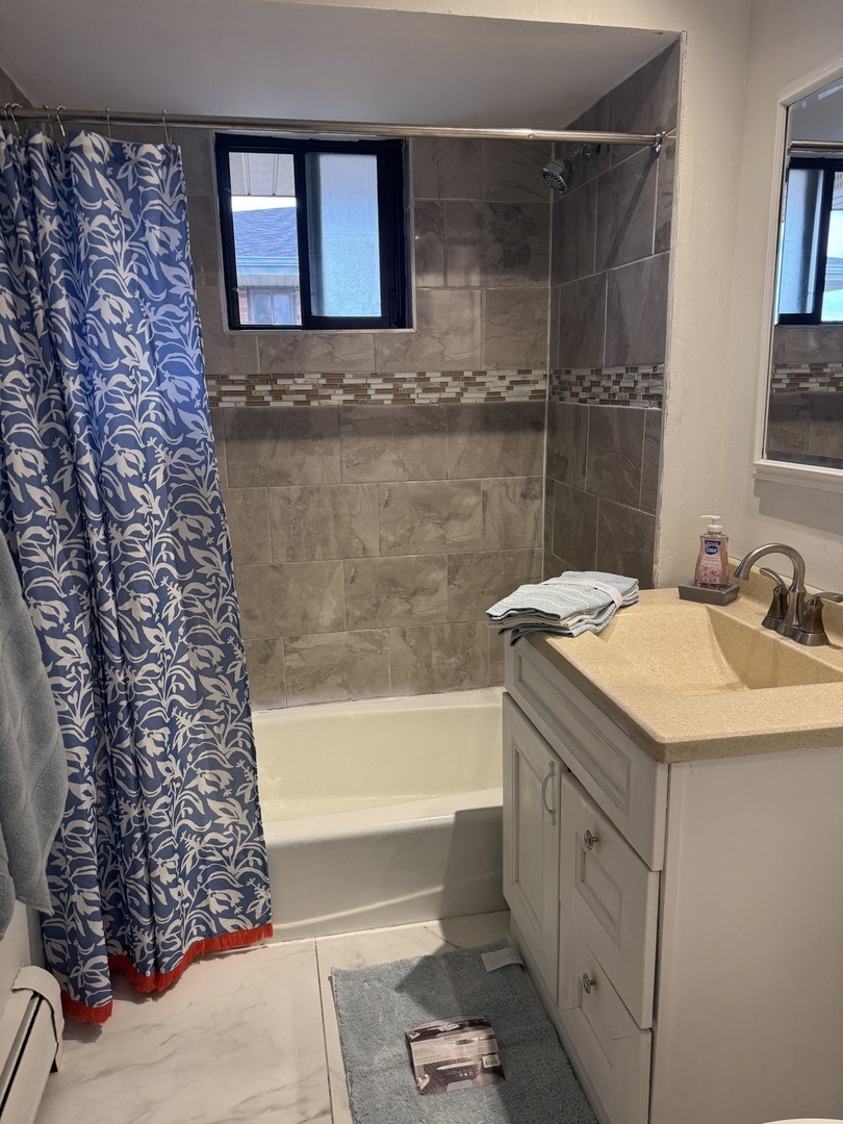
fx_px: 779
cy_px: 562
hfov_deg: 56.8
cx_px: 422
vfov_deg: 71.6
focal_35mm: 24
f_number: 1.78
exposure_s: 1/60
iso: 125
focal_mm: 6.76
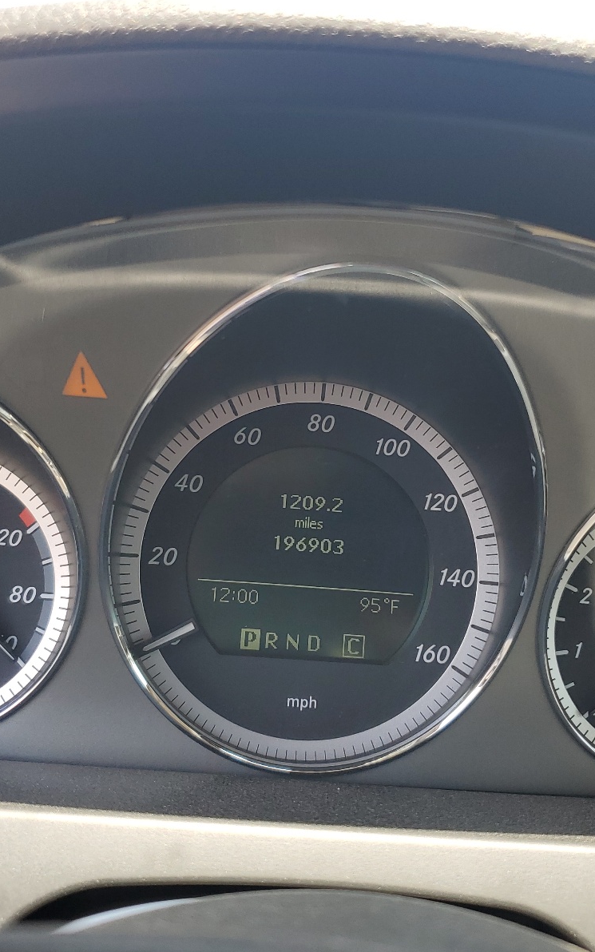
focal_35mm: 37
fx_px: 960
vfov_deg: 52.7
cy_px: 475
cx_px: 305
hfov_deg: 34.4
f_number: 1.5
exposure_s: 1/333
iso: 50
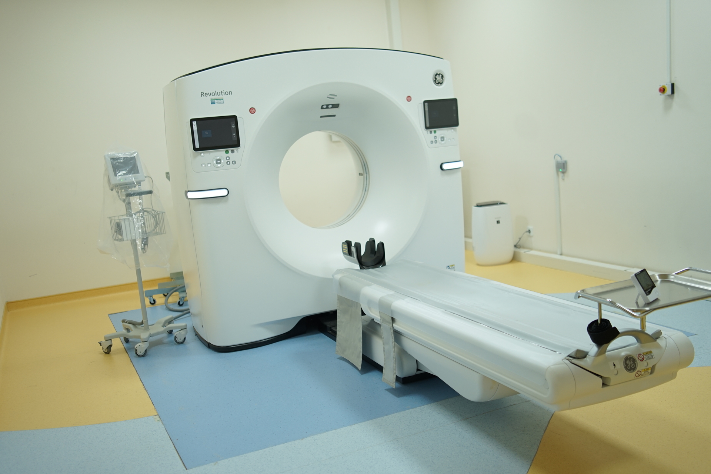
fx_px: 691
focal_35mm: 35
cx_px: 356
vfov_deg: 37.9
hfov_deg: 54.4
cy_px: 237
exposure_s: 1/250
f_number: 2
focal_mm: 35
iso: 500
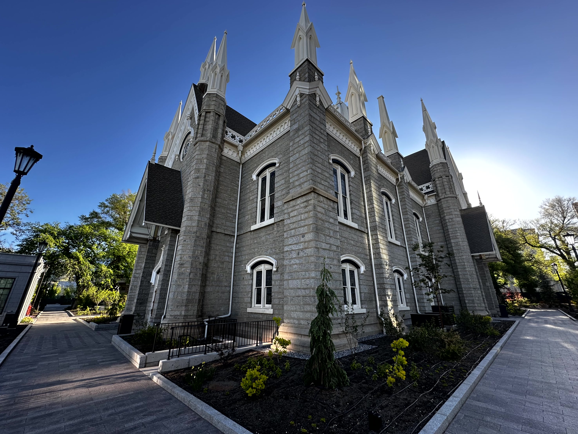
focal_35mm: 14
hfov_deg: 102.1
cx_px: 289
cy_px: 217
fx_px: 234
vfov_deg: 85.7
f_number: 2.2
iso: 40
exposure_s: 1/352
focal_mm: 2.22
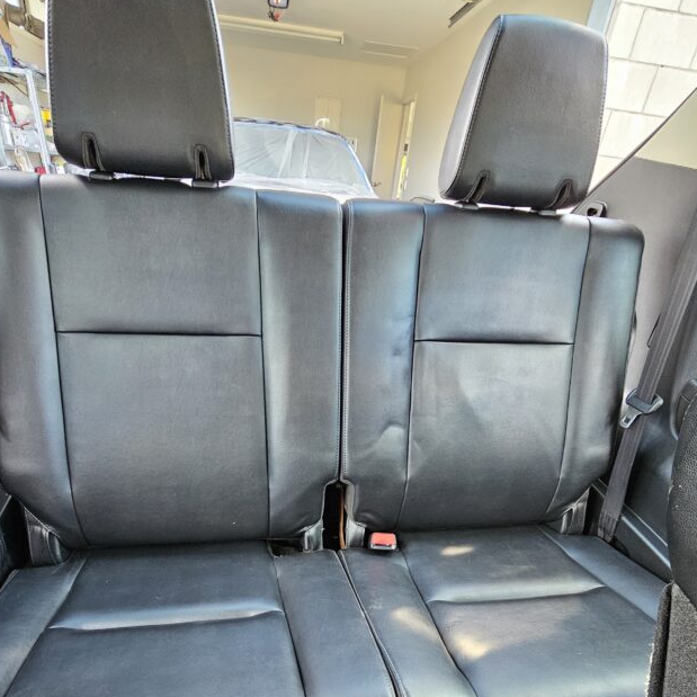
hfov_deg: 77.6
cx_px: 329
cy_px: 494
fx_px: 433
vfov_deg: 73.9
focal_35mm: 19
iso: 320
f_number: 2.2
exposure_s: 1/50
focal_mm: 2.2
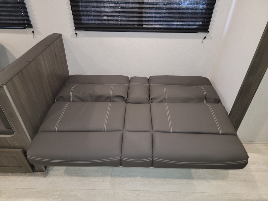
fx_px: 186
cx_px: 134
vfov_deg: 56.8
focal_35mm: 24
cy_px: 100
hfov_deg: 71.6
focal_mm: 6.7
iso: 125
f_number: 1.8
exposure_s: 1/13.4
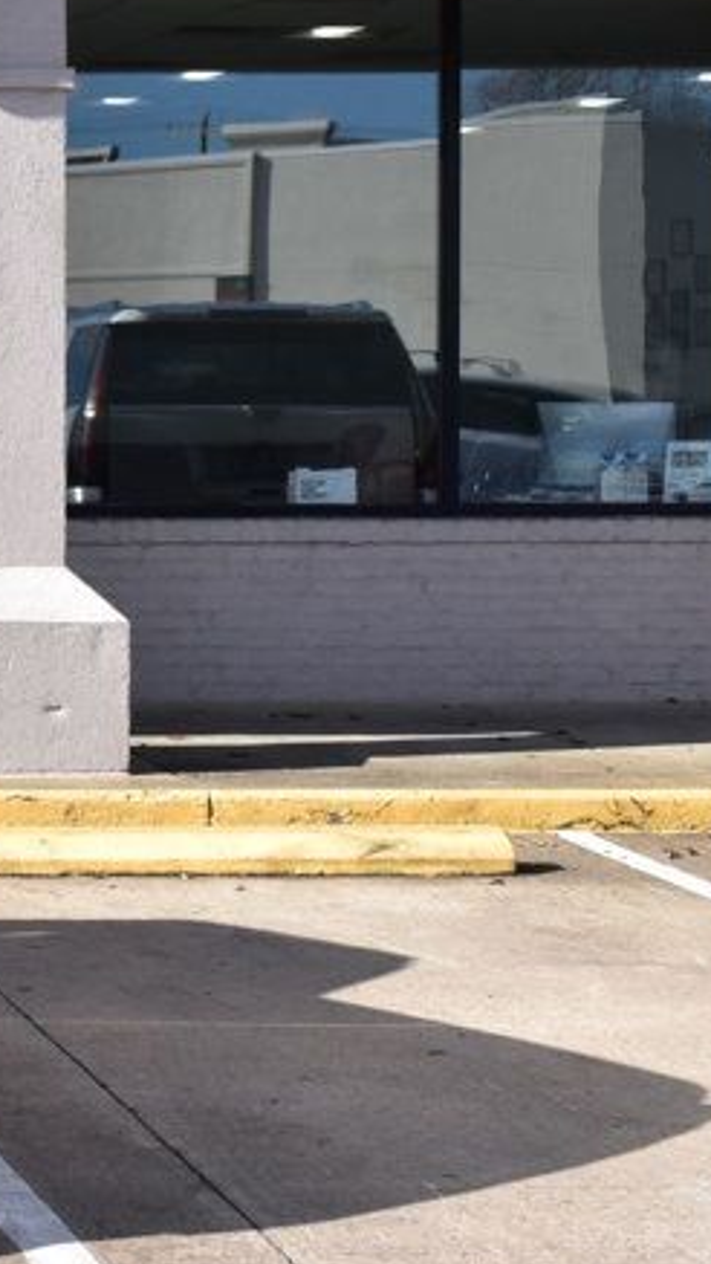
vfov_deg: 20.7
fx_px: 3450
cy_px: 431
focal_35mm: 103
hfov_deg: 10.7
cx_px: -737
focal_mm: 28
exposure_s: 1/400
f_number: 11
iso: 400
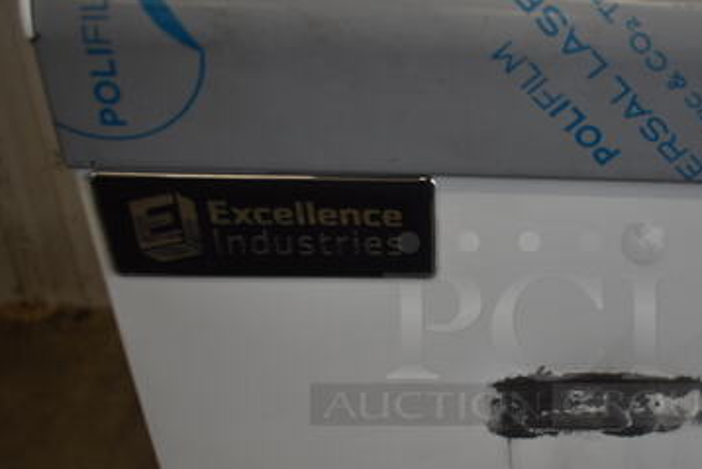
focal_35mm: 46
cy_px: 322
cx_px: 529
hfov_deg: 41.4
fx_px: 897
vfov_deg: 29.0
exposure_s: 1/250
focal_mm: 18
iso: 720
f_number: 3.5
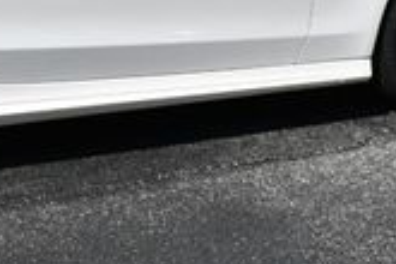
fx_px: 1881
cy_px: -187
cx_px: -113
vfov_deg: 7.8
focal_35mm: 171
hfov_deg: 11.7
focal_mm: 22
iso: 100
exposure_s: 1/320
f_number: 9
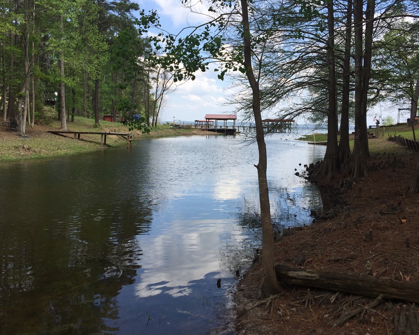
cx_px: 218
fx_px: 384
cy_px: 171
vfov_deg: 47.1
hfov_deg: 57.2
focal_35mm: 31
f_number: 2.2
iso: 32
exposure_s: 1/1130
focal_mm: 4.15
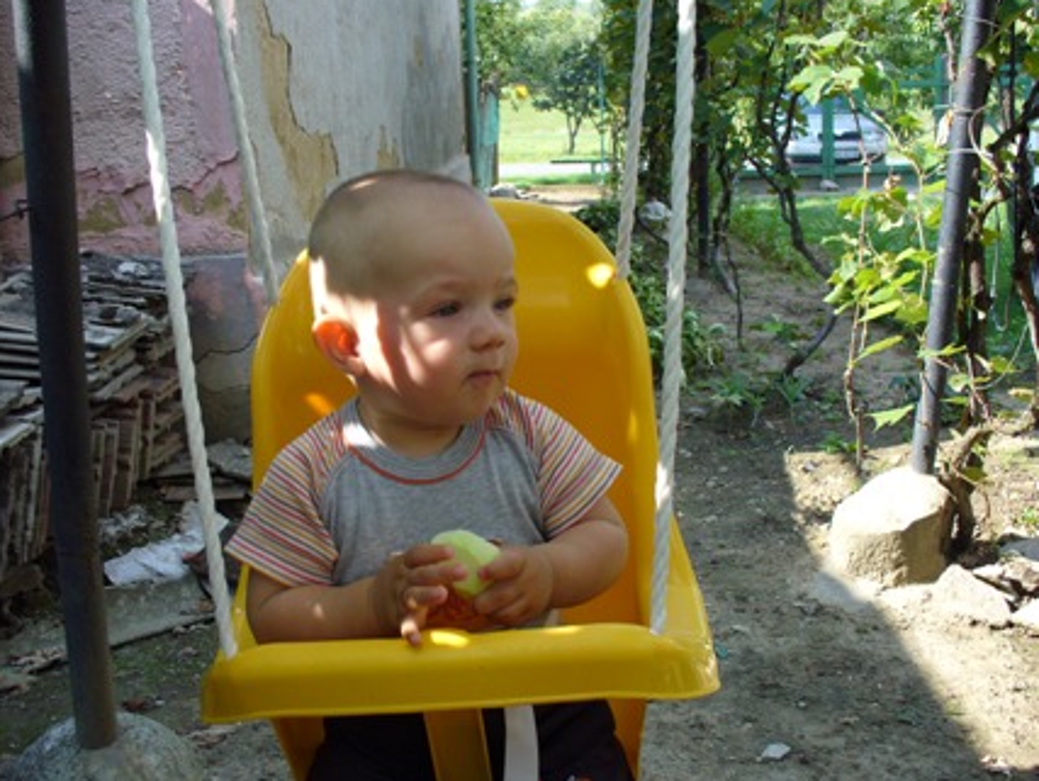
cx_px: 535
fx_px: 1172
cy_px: 399
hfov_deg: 47.8
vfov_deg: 36.9
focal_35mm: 39
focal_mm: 6.1
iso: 80
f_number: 2.8
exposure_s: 1/250
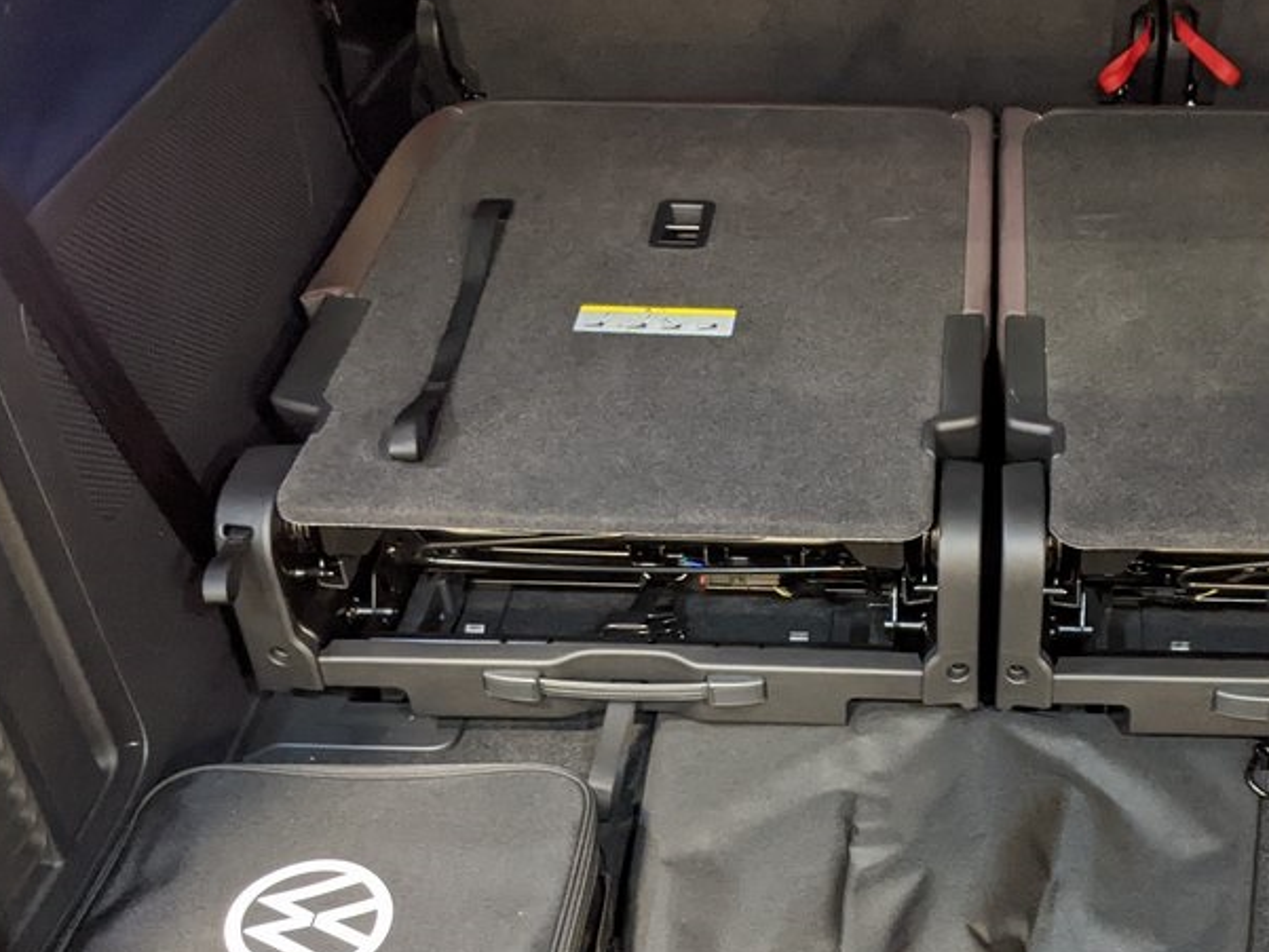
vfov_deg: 31.3
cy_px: 642
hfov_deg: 40.3
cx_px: 918
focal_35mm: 46
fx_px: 1687
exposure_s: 1/15
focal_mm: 4.44
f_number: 1.8
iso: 1179
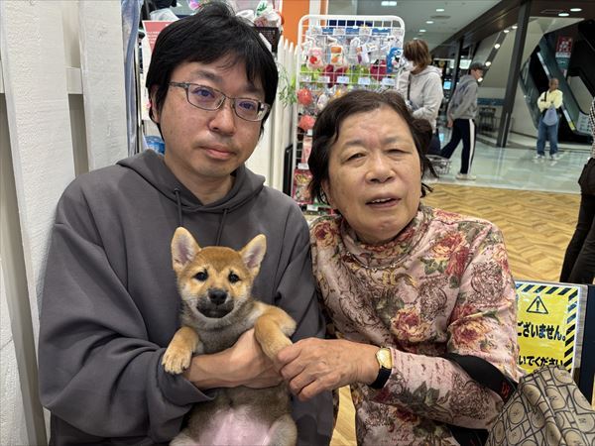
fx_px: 447
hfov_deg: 67.3
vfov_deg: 53.1
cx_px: 298
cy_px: 223
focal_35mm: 26
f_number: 1.6
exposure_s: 1/120
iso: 100
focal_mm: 5.96
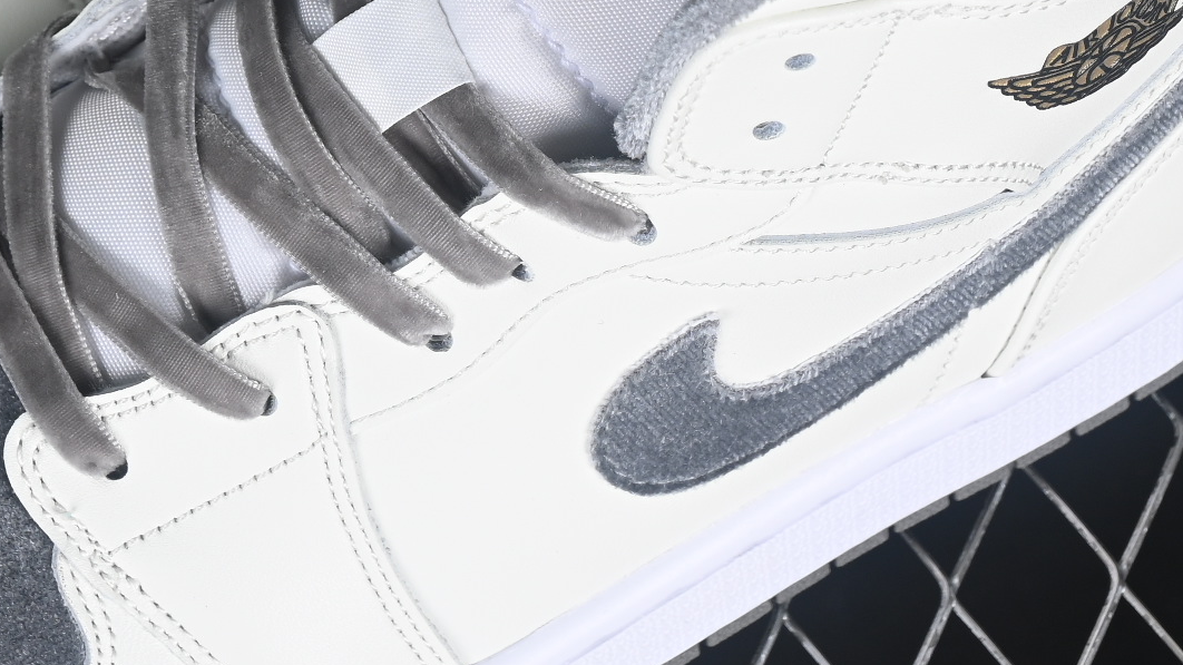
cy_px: -78
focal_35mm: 206
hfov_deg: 10.4
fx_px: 6461
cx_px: 293
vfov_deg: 5.9
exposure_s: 1/80
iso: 160
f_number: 7.1
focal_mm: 50
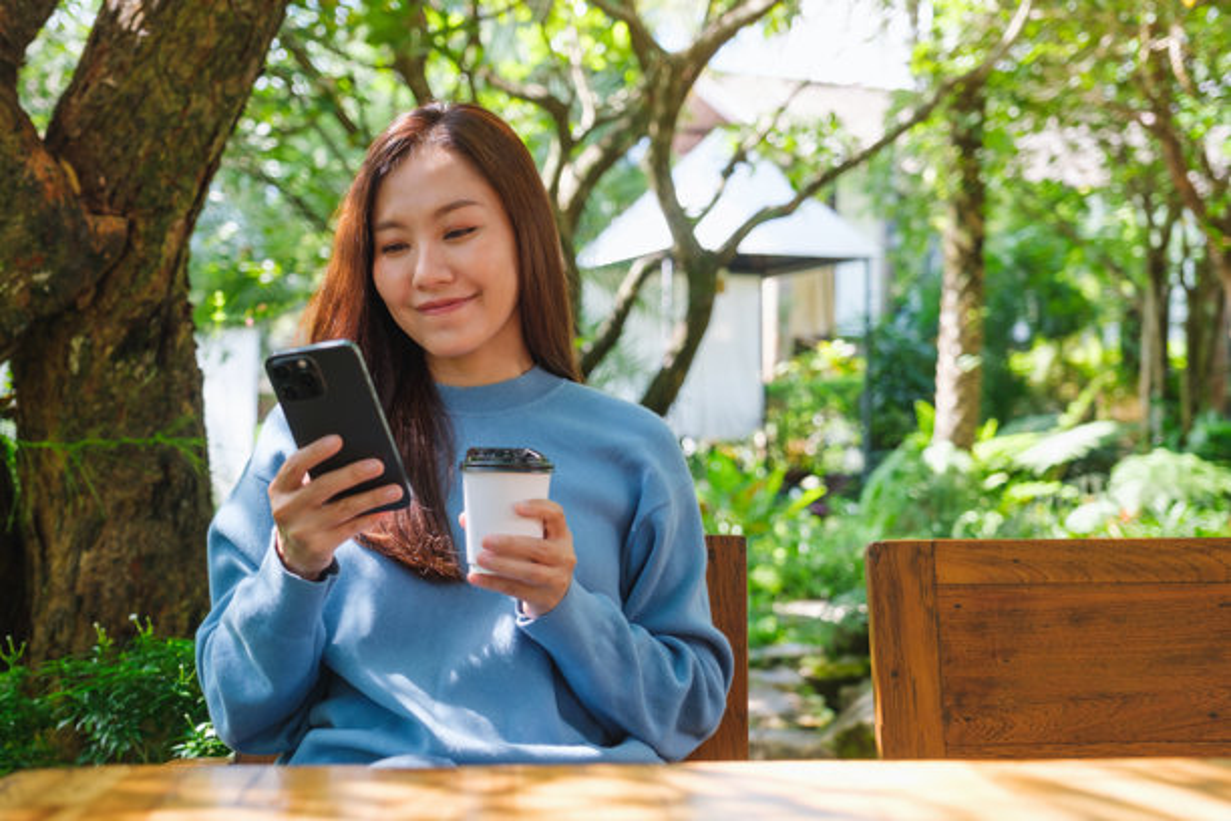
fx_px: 1812
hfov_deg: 37.5
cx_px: 616
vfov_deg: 25.5
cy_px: 410
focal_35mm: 53
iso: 160
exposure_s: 1/150
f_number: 2.8
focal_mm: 35.3
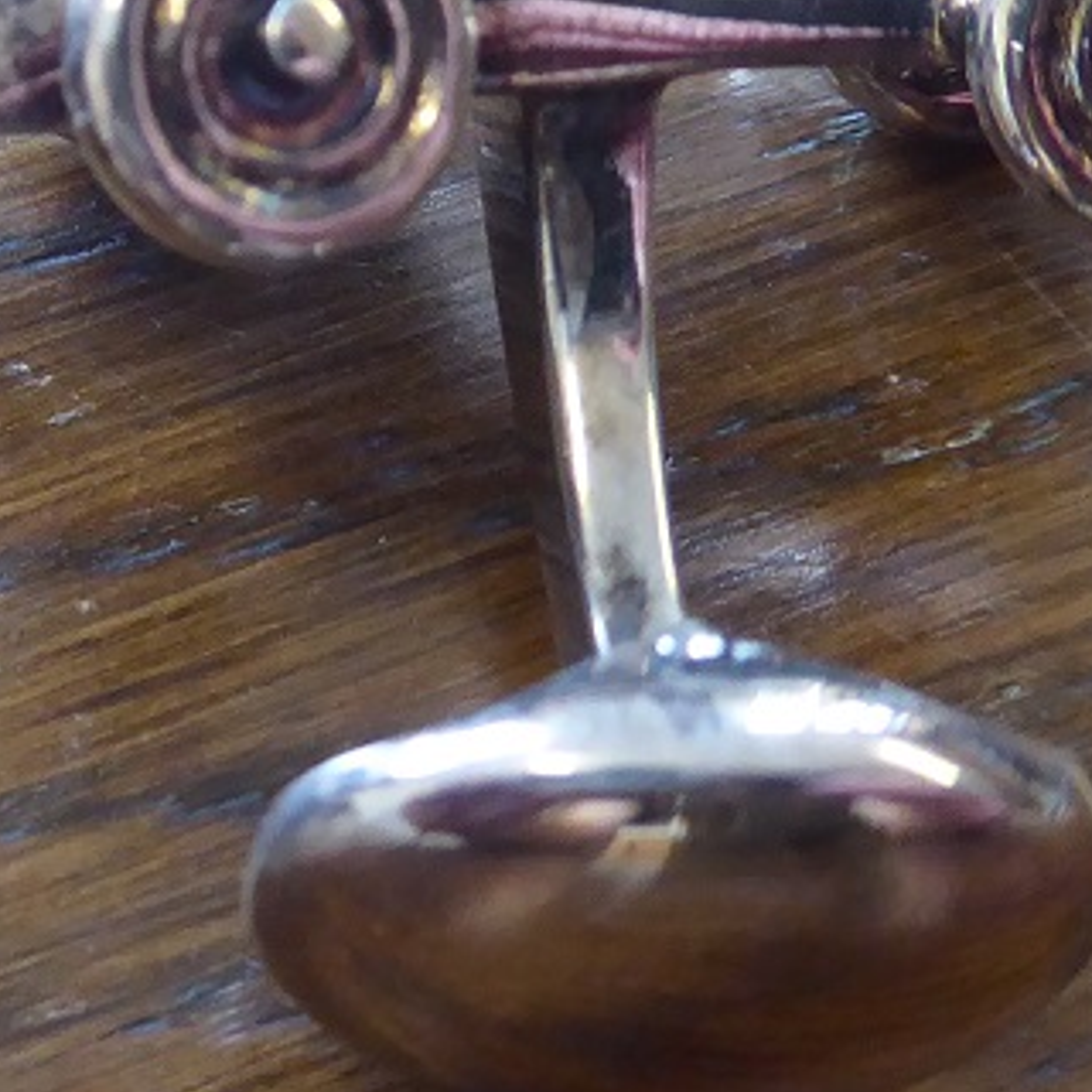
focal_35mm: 96
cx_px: -317
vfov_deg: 18.1
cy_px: 365
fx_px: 3426
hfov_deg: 17.1
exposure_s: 1/40
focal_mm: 5
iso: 400
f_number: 3.5
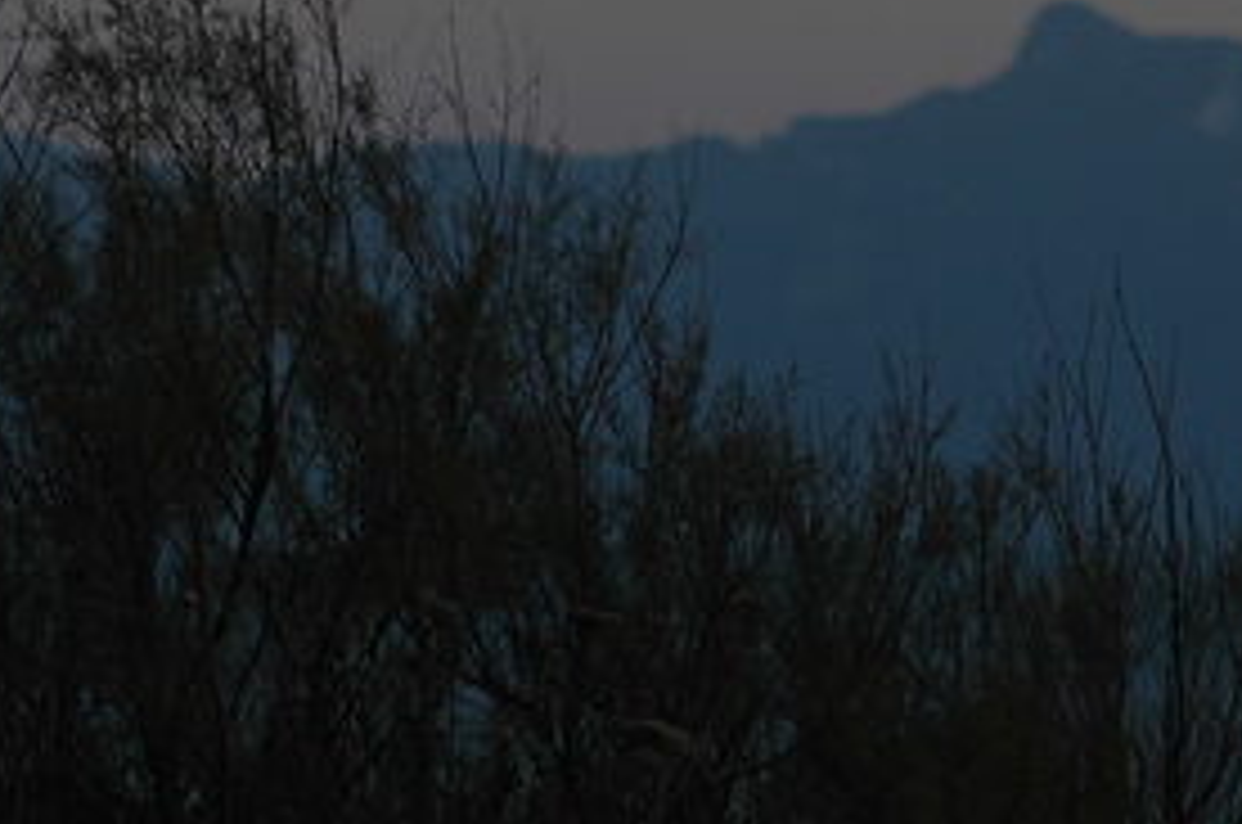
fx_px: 17395
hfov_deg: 4.1
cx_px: 994
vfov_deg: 2.7
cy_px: 464
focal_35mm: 505
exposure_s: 1/125
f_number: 5.6
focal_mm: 155
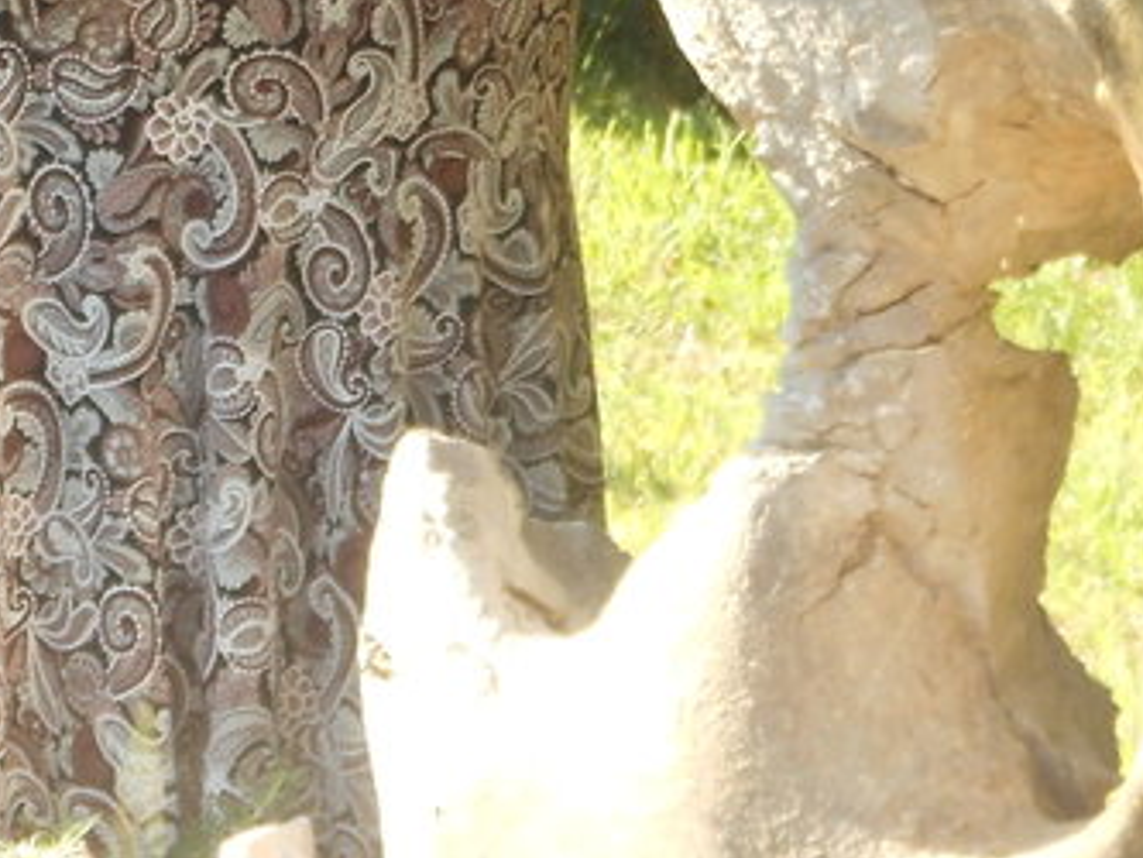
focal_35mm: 353
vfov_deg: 4.2
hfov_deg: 5.6
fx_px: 11660
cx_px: 364
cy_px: -477
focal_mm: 17.5
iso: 80
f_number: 4.7
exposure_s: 1/60
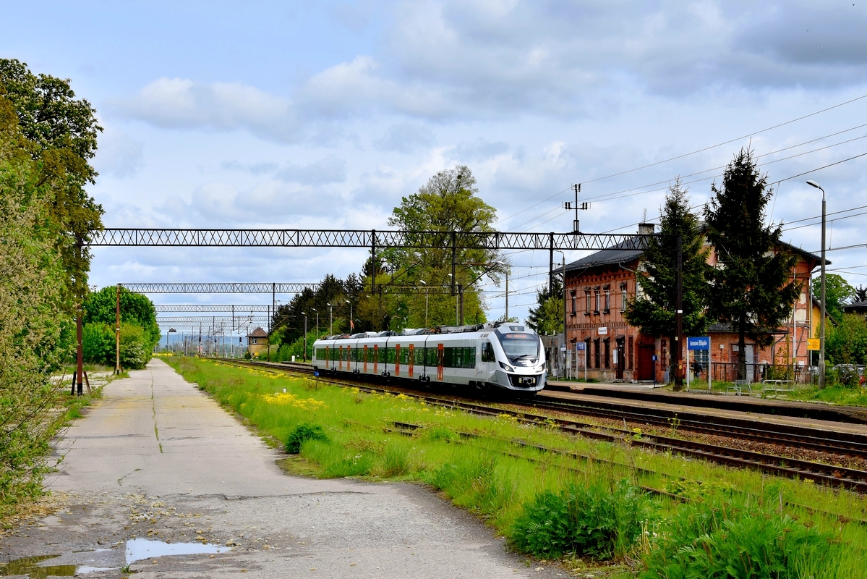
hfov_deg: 37.8
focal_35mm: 52
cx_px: 434
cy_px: 290
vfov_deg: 25.8
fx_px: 1265
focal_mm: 35
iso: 200
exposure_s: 1/400
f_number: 10
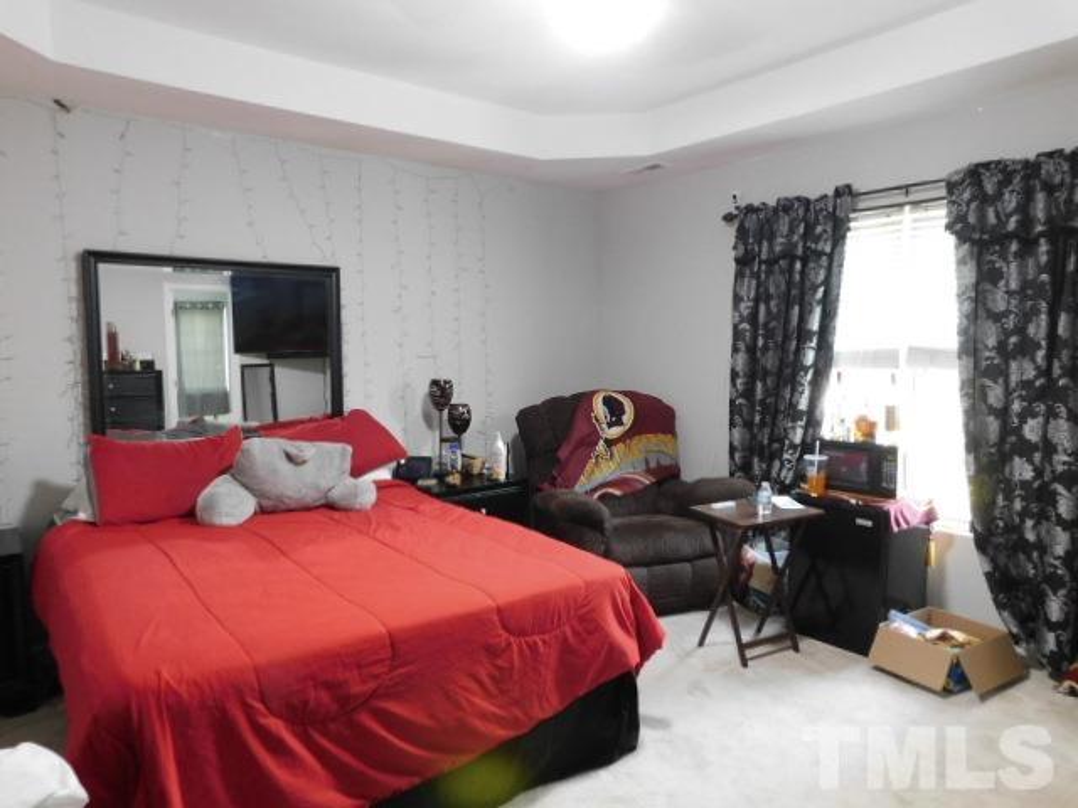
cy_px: 404
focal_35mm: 23
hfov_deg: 73.9
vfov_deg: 58.9
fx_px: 716
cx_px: 539
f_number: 3
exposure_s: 1/10
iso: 400
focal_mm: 4
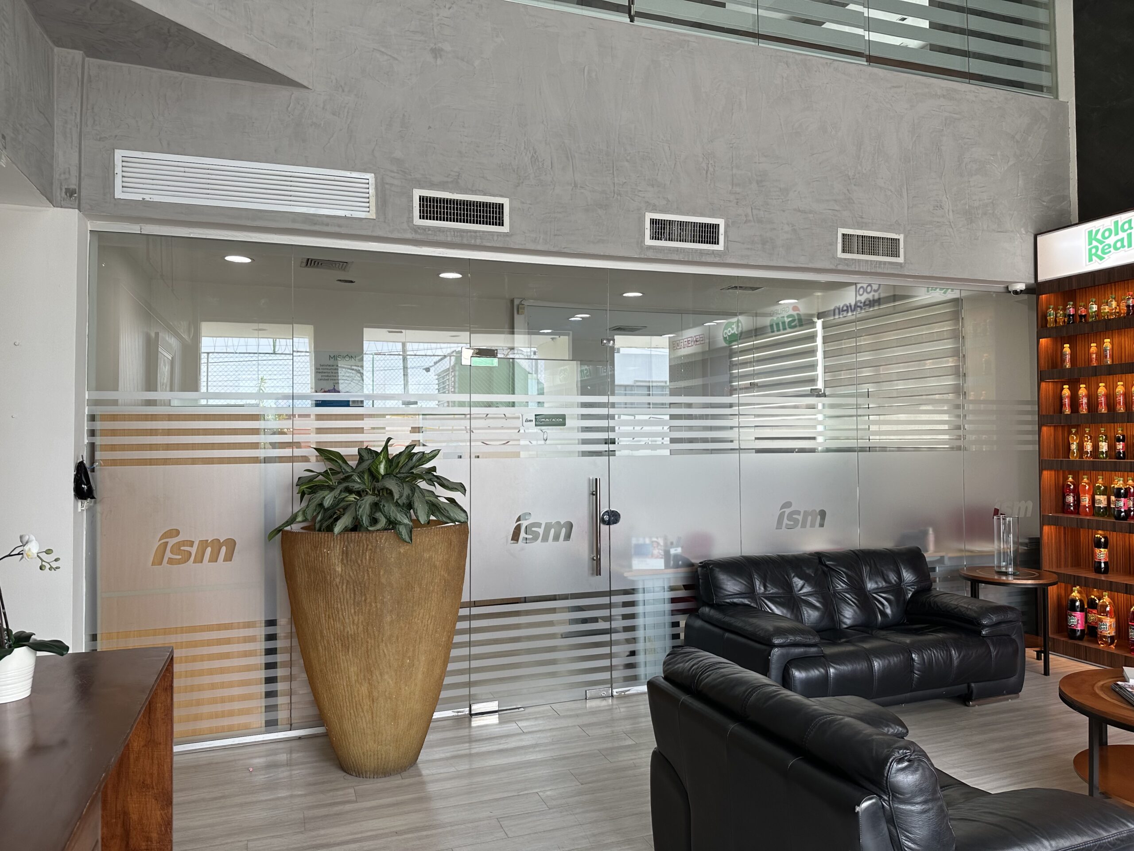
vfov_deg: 56.8
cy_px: 426
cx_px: 567
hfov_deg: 71.6
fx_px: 786
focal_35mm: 24
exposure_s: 1/120
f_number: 1.78
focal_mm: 6.86
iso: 64
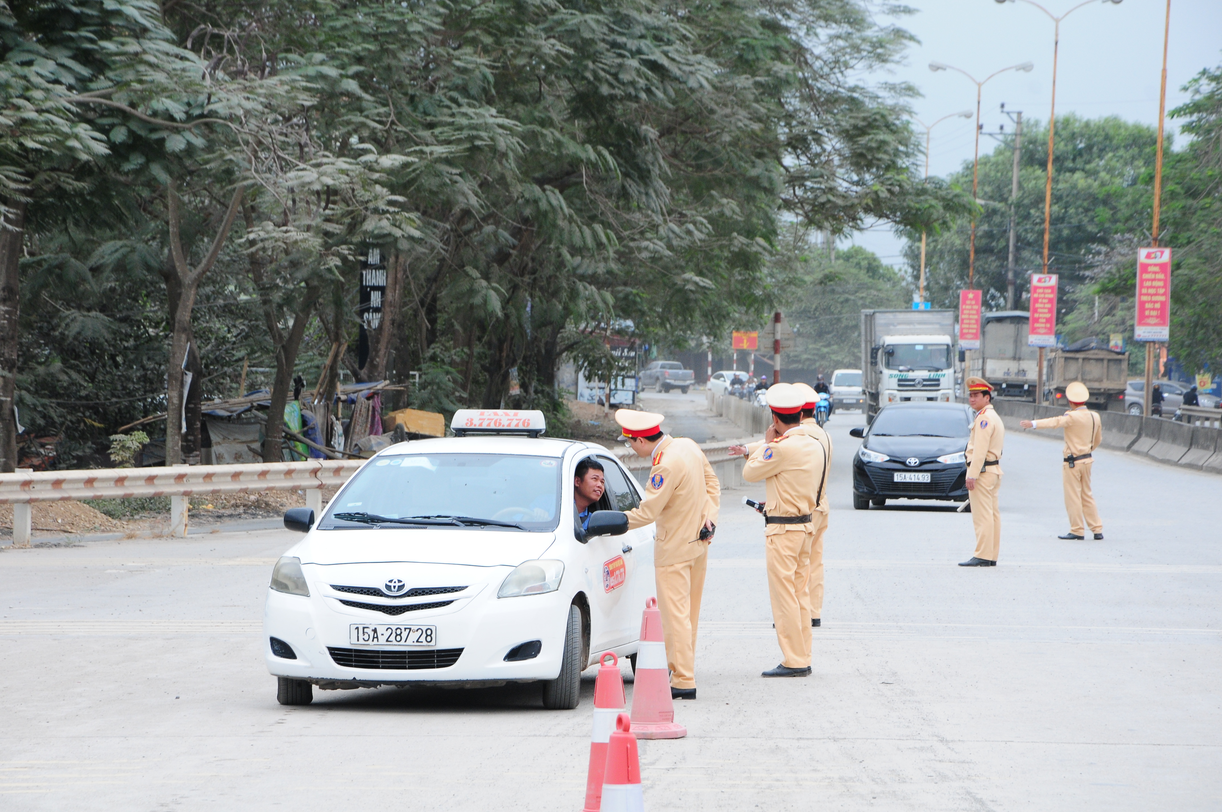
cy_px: 406
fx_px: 5340
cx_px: 611
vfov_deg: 8.7
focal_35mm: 158
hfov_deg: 13.1
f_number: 11
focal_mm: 105
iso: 500
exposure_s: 1/200
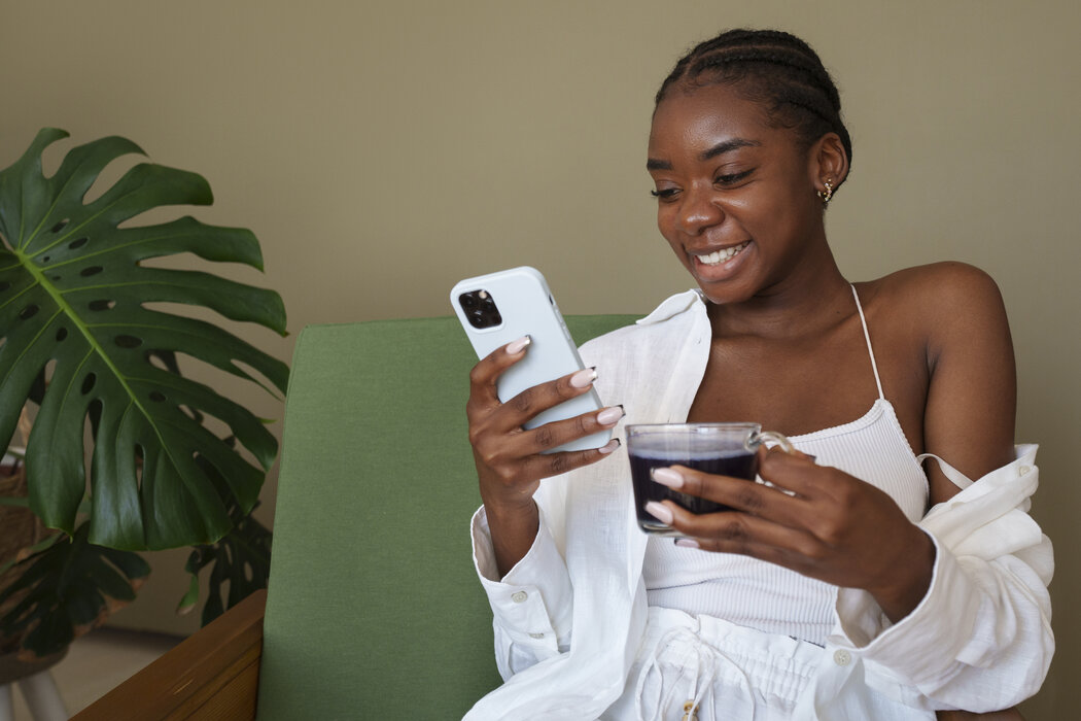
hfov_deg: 54.4
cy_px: 360
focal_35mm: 35
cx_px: 540
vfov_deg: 37.9
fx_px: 1051
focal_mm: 35
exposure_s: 1/400
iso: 800
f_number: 4
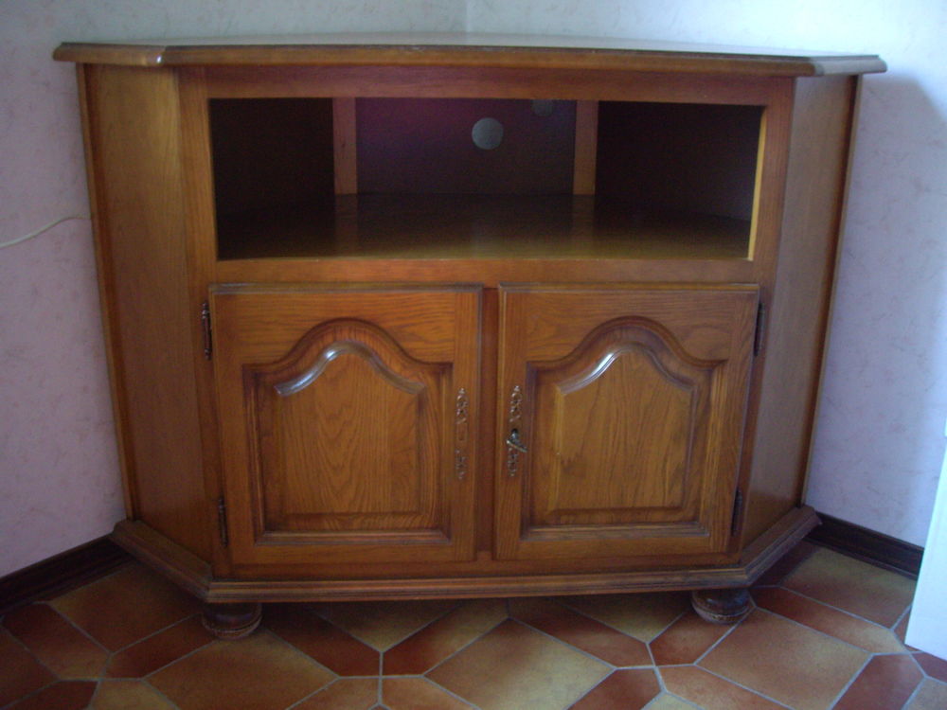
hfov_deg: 49.0
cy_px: 355
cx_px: 474
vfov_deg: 37.7
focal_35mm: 38
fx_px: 1040
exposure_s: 1/4
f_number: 2.7
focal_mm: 6.2
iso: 200
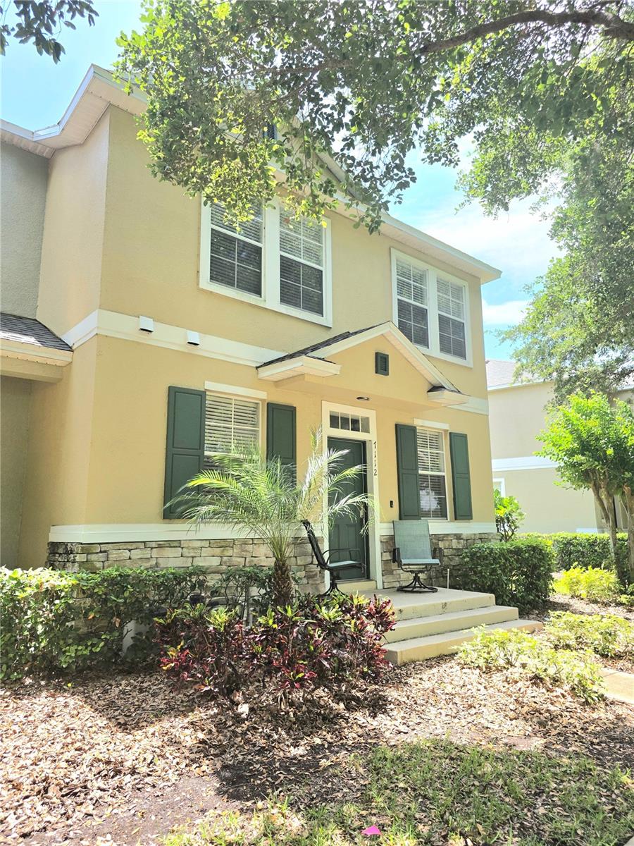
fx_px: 562
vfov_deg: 73.9
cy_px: 423
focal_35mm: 23
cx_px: 317
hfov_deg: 58.9
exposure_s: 1/5000
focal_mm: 6.3
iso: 80
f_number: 1.7
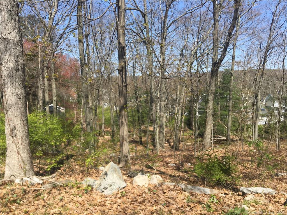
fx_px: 240
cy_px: 108
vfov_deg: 48.2
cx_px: 144
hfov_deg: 61.7
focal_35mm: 29
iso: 25
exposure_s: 1/986
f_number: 2.2
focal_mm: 4.15
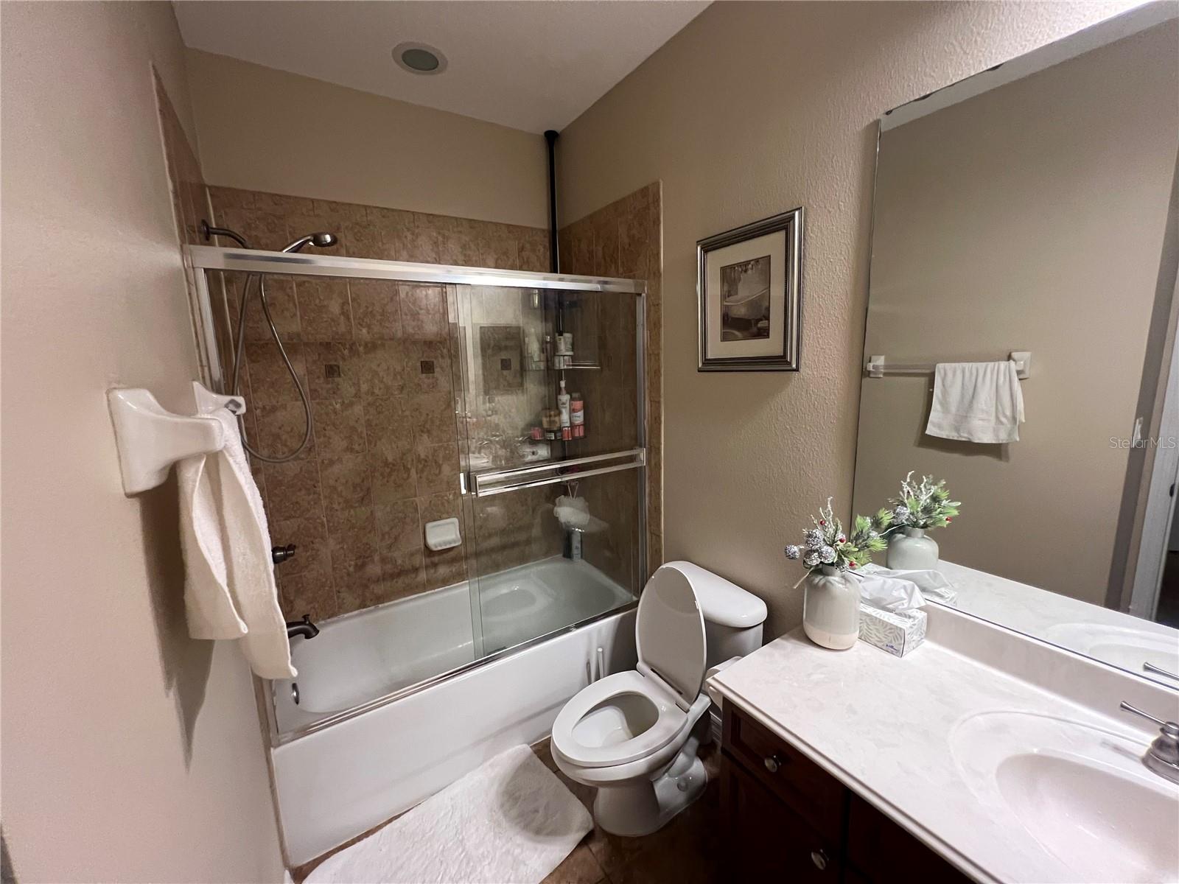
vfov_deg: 89.9
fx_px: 443
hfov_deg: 106.2
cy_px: 442
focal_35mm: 13
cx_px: 590
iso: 400
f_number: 1.8
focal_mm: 1.57
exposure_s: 1/60
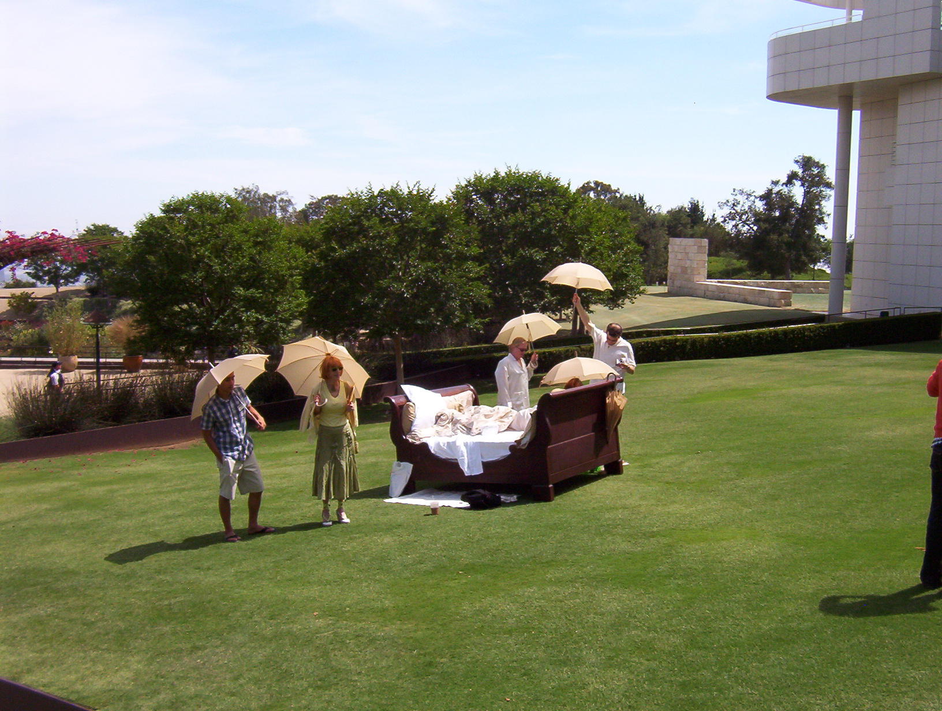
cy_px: 356
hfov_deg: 51.2
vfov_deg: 39.8
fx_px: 982
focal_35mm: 36
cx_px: 471
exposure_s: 1/650
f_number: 5.24
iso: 100
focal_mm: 5.54
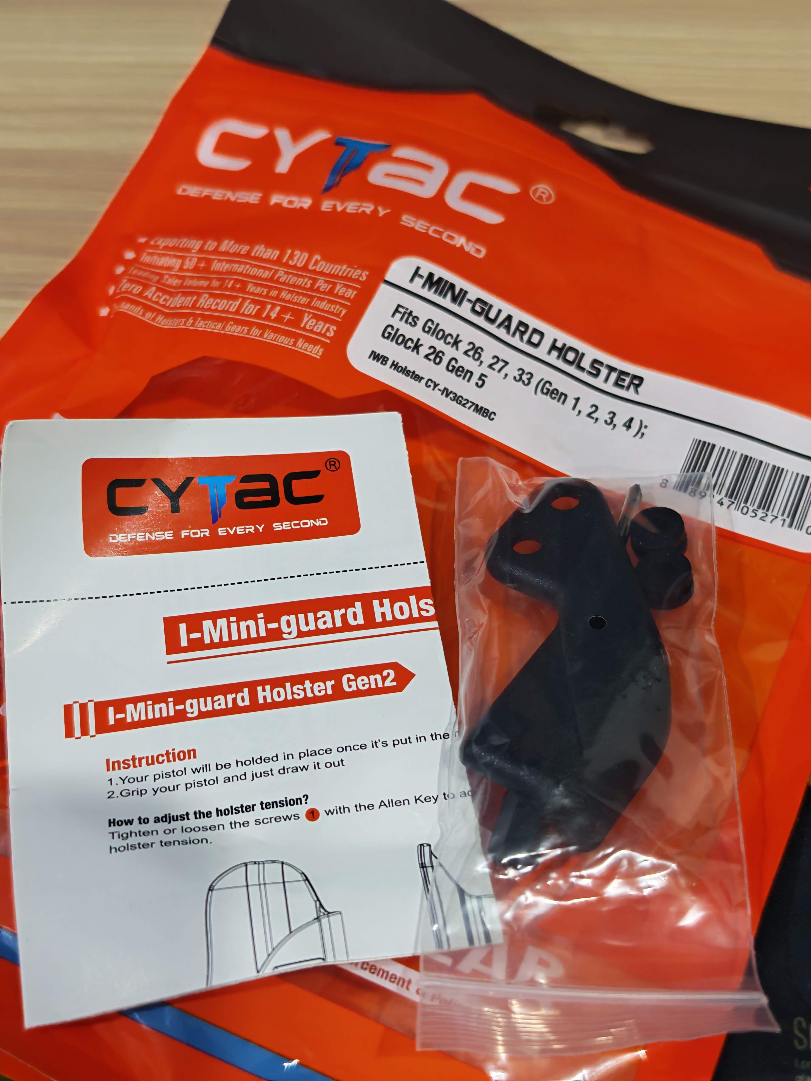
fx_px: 1499
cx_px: 406
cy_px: 540
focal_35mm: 48
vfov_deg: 39.7
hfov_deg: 30.3
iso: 160
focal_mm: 6.83
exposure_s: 1/50
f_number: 1.4
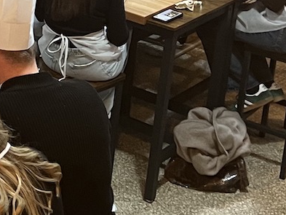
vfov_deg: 11.5
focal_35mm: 127
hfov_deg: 14.5
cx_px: -137
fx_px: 1050
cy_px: -40
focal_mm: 5.7
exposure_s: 1/50
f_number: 1.5
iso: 200
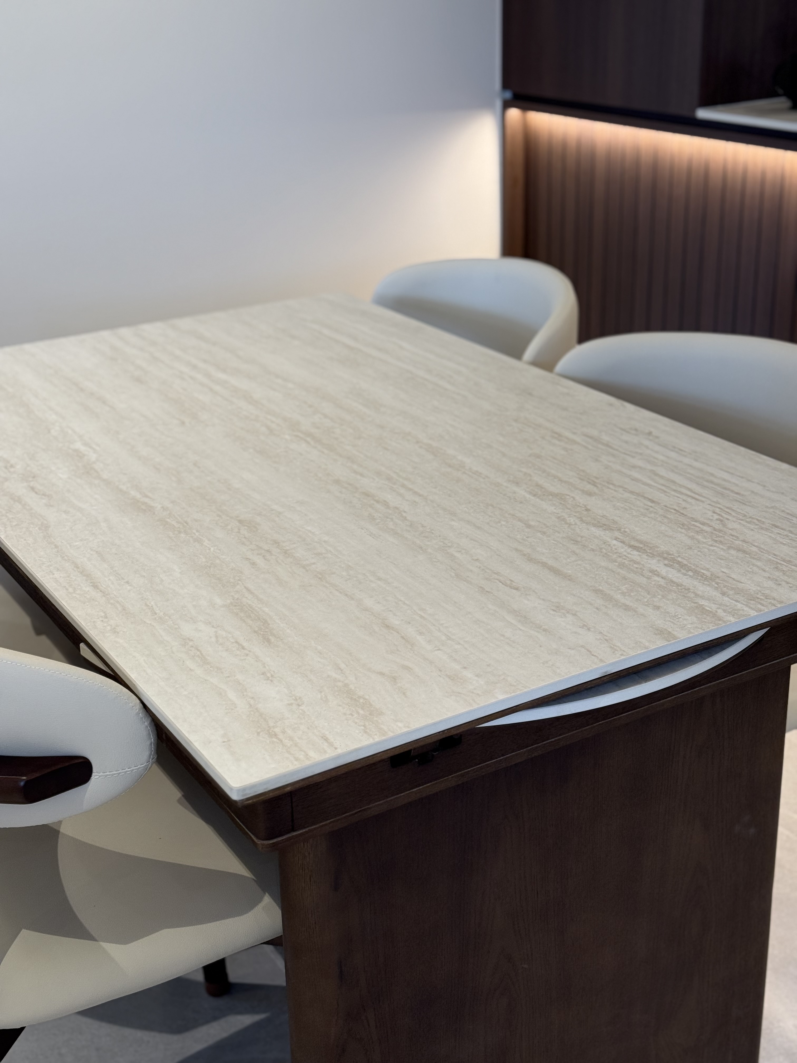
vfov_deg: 39.7
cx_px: 398
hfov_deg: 30.3
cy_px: 532
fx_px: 1474
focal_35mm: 48
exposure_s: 1/100
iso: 125
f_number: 1.78
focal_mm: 6.76
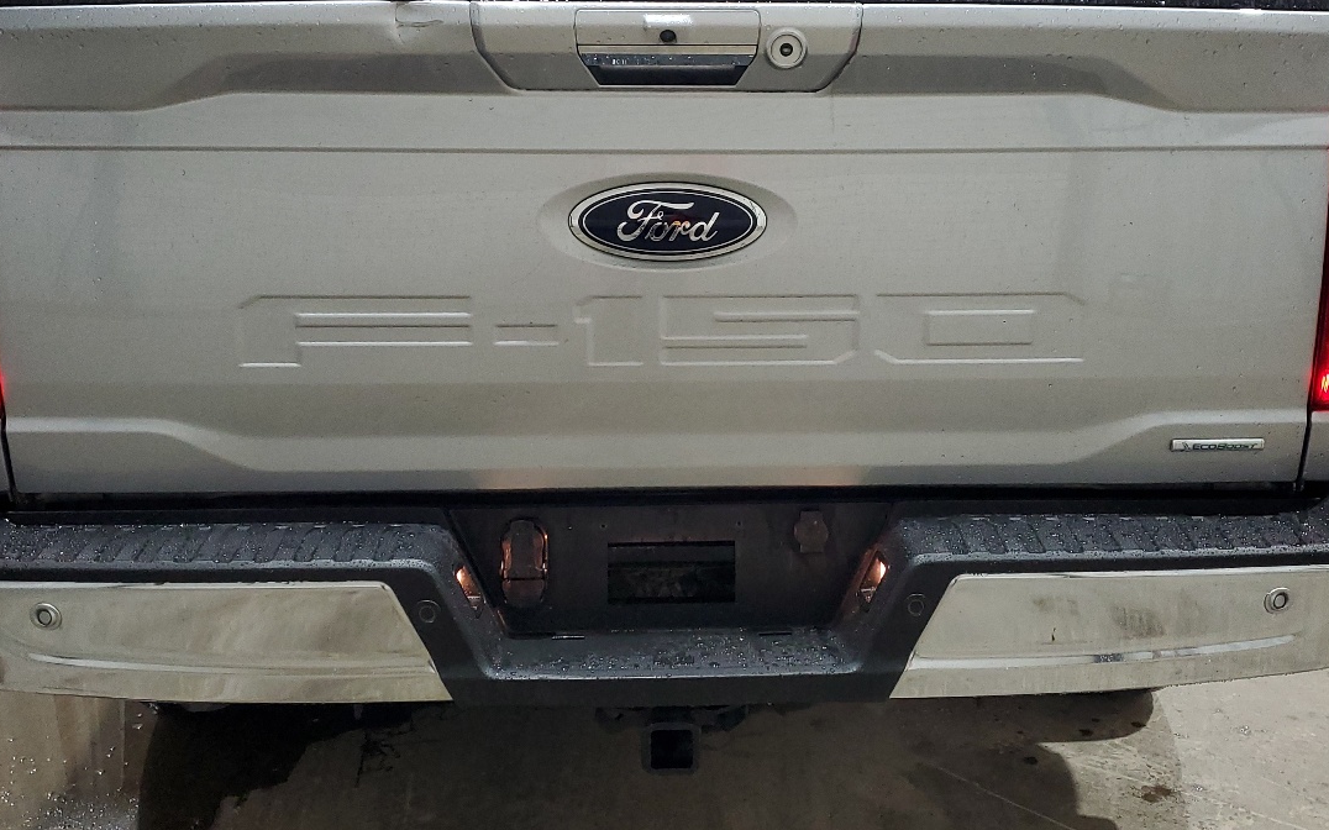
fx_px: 1485
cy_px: 267
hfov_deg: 48.2
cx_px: 688
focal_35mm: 41
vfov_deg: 31.0
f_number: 1.5
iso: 171
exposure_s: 1/60.2
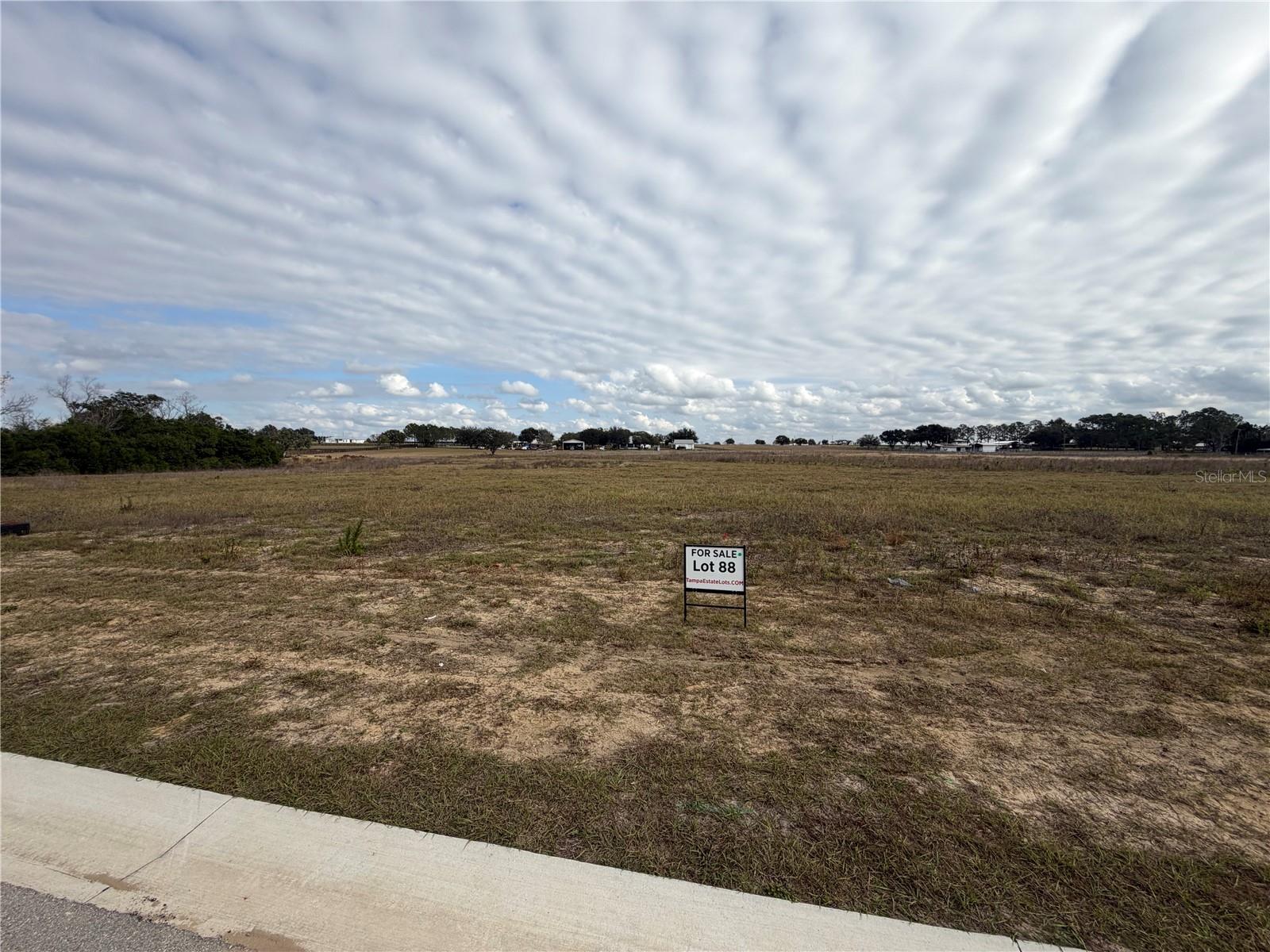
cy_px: 476
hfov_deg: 102.1
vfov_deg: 85.7
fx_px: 514
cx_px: 635
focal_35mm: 14
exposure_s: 1/1050
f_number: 2.2
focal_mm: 2.22
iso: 20
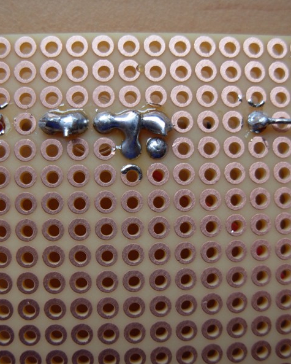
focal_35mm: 50
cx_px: 121
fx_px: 538
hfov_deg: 30.2
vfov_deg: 37.3
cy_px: 180
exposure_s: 1/23.9
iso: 79
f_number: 2.9
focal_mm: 6.3
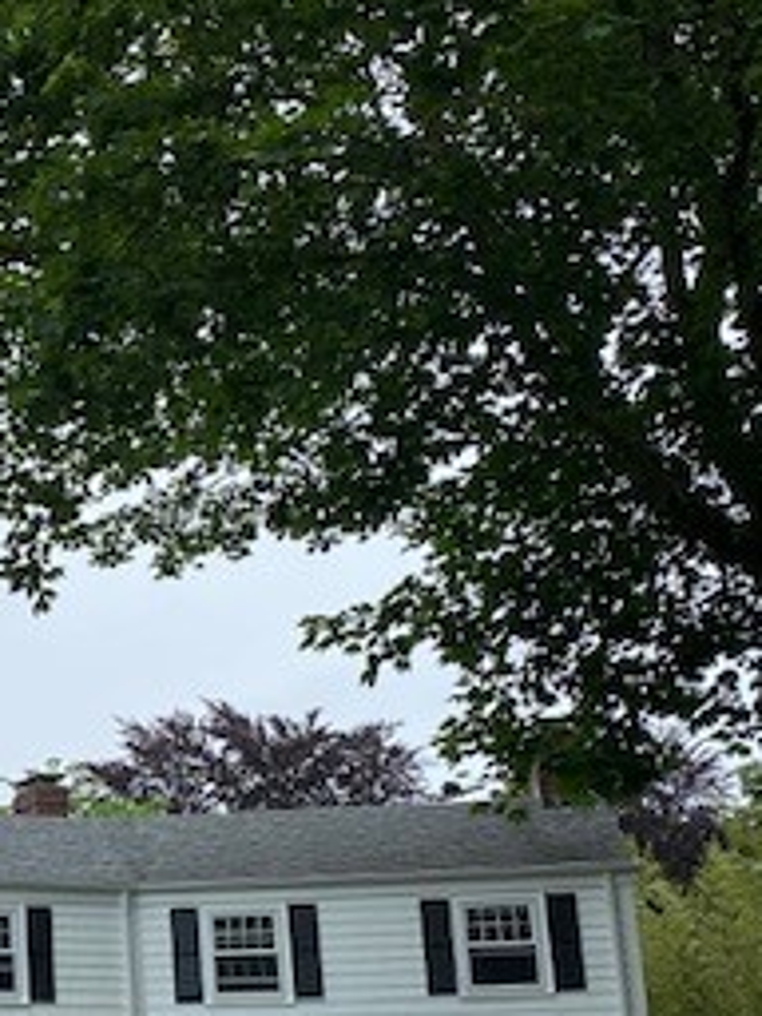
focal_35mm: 65
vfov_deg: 29.6
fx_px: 1908
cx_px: -167
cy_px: 679
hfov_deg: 21.0
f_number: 1.8
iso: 32
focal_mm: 4.25
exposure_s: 1/4444
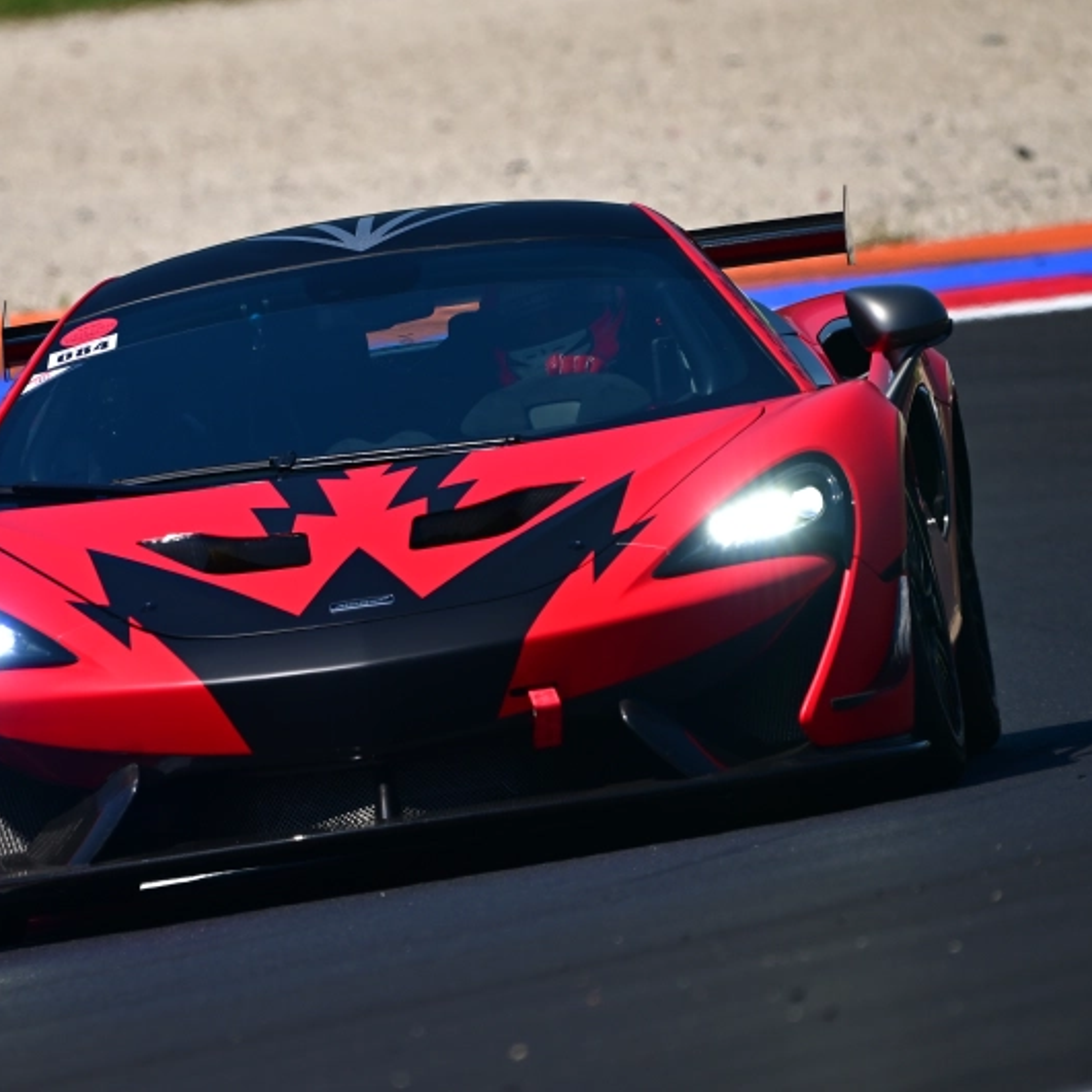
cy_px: 546
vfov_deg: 1.5
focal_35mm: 1153
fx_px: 41151
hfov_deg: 1.5
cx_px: 290
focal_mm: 600
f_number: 6.3
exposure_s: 1/1000
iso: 160
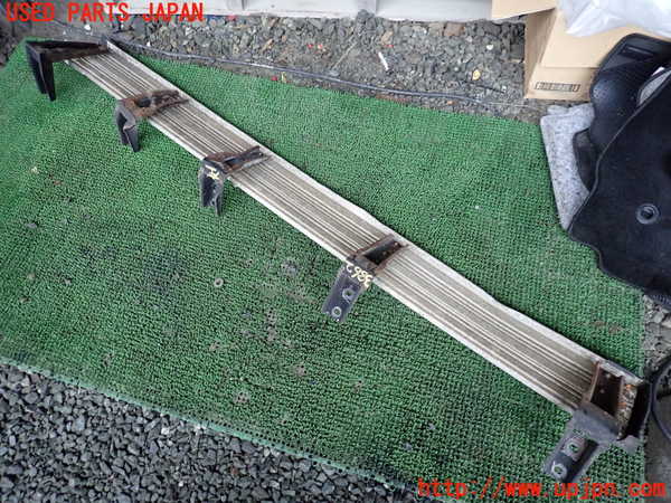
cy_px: 252
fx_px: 485
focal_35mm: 25
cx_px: 336
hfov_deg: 69.4
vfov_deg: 54.9
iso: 400
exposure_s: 1/30
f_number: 2
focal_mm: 4.5
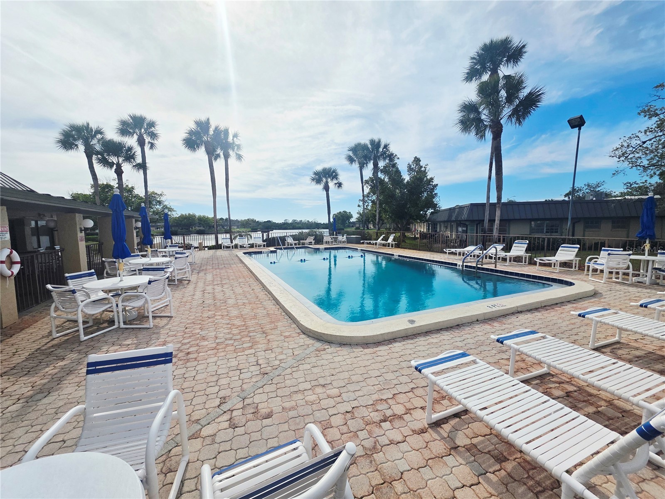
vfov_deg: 89.9
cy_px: 250
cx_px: 332
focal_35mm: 13
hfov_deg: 106.2
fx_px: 250
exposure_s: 1/10000
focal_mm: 2.2
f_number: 1.9
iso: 40
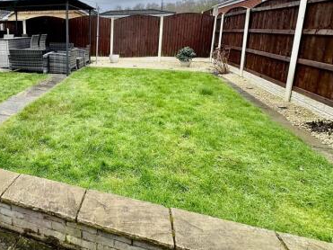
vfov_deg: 58.9
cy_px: 73
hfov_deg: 70.5
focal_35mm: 22
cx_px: 78
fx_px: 212
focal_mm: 2.22
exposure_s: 1/198
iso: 40
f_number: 2.2
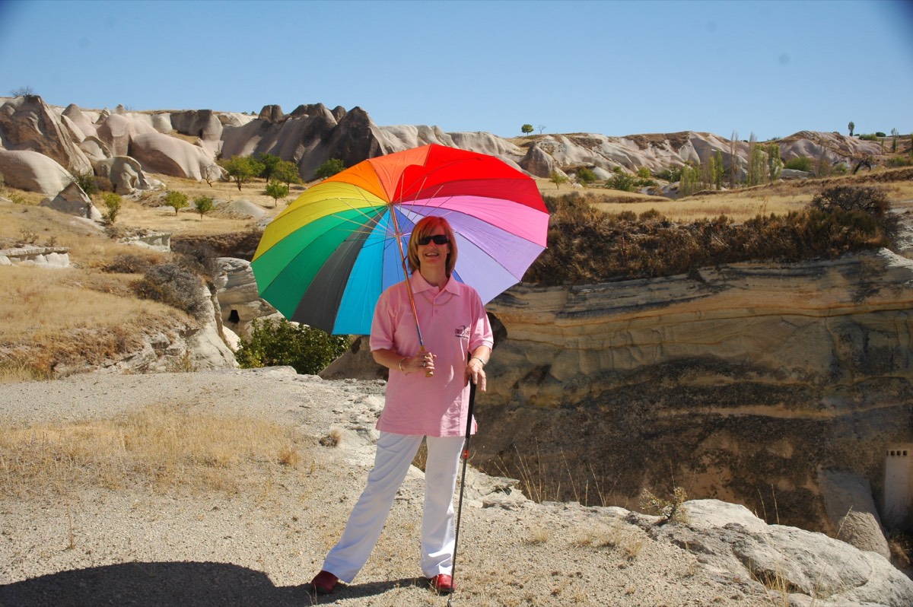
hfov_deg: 51.3
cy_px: 304
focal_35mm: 38
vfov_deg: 35.4
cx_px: 456
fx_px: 950
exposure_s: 1/200
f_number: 7.1
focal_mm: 25
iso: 200
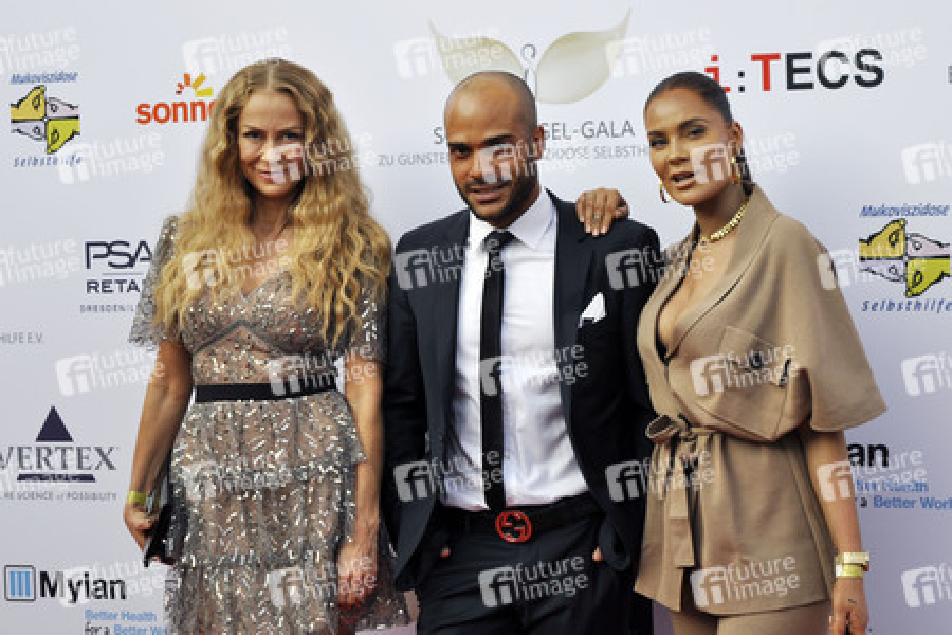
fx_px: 2181
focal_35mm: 82
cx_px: 476
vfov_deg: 16.6
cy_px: 318
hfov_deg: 24.6
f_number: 6.3
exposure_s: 1/160
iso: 200
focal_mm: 55
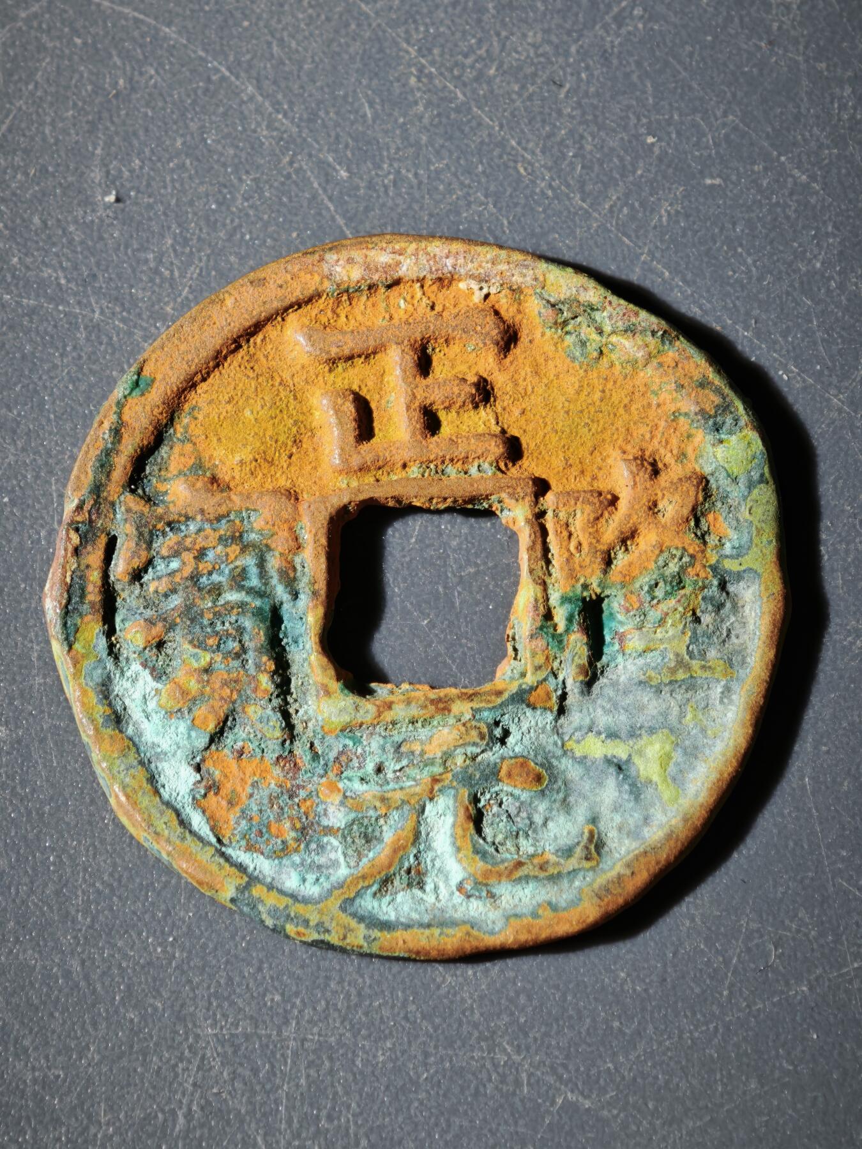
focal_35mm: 112
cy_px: 574
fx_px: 3719
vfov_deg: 17.6
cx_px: 431
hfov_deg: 13.2
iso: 250
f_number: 2
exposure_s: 1/100
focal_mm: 9
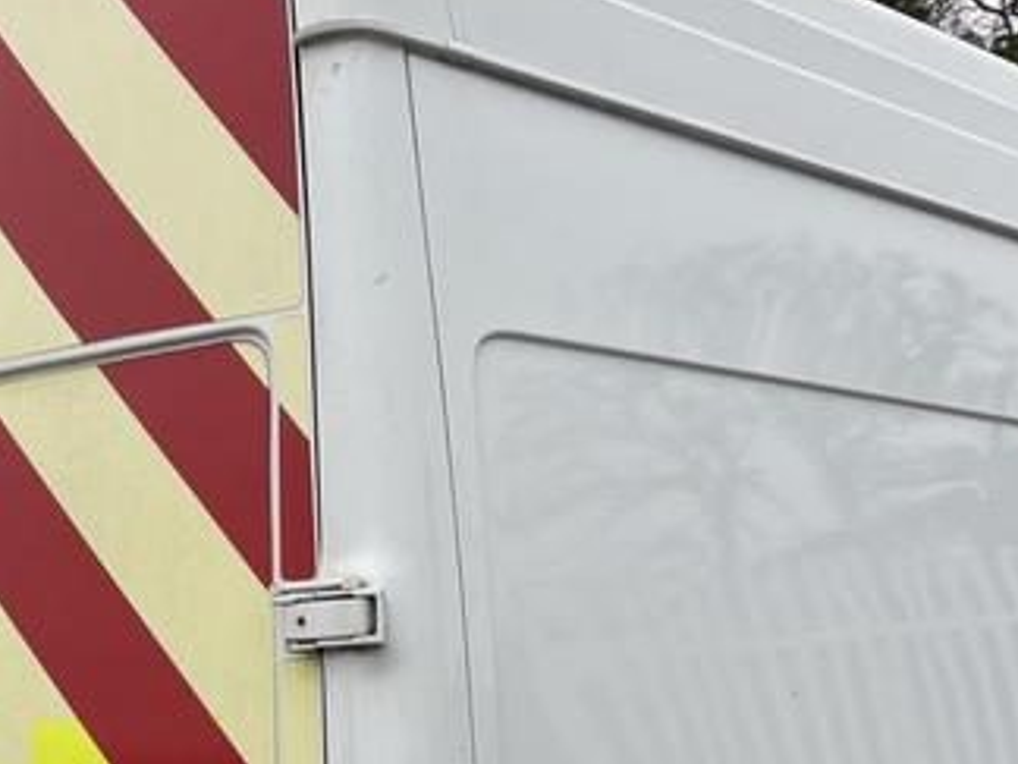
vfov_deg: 19.8
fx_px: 2117
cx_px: 399
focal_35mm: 72
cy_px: 767
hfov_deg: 27.0
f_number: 1.6
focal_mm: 5.96
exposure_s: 1/228
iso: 40
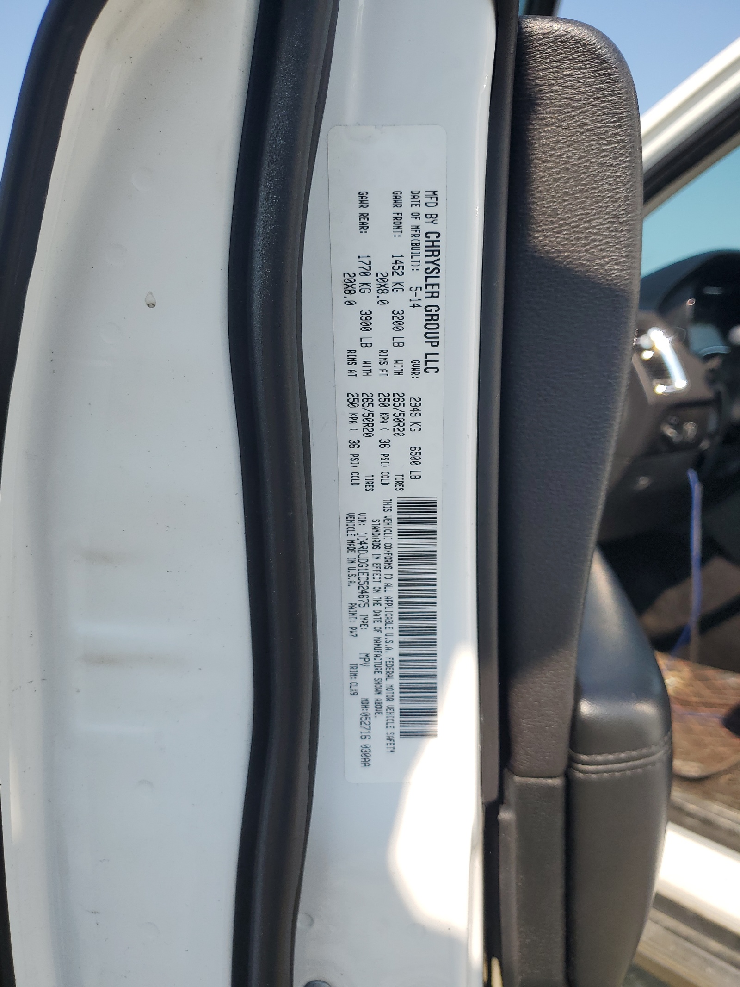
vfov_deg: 67.3
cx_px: 370
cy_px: 494
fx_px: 741
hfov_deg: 53.1
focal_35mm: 26
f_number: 1.5
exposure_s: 1/2000
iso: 50
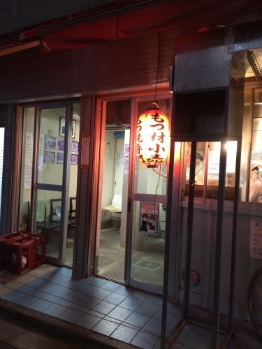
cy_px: 174
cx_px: 131
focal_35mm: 29
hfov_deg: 48.2
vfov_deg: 61.7
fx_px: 293
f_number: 2.2
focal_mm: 4.15
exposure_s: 1/30
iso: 320
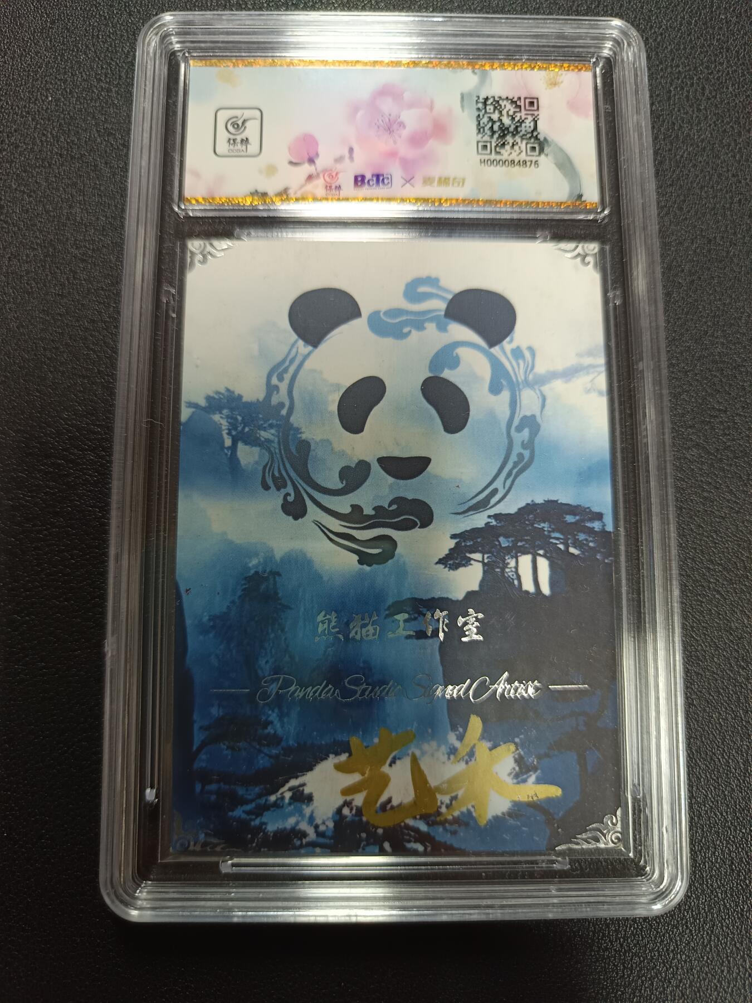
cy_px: 502
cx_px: 376
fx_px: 695
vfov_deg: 71.6
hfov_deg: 56.8
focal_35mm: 24
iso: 680
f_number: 1.7
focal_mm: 5.31
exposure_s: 1/50
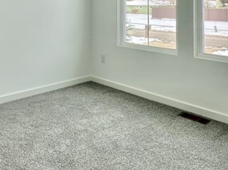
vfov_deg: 32.1
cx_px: 70
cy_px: -3
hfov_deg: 44.9
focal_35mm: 41
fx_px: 270
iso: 40
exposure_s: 1/276
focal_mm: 2.22
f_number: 2.2
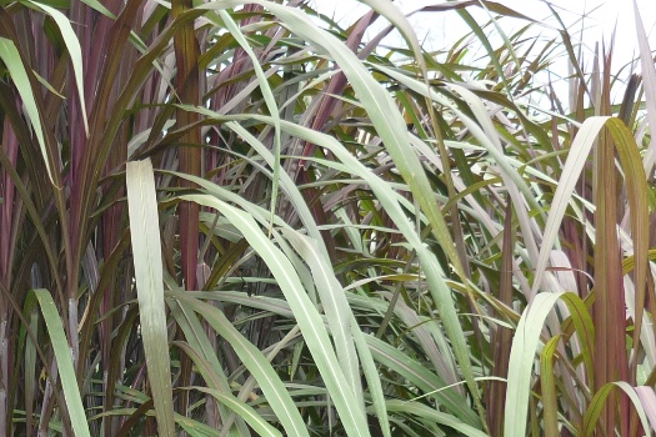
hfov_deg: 29.7
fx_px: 1221
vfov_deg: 20.0
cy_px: 363
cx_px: 179
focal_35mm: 67
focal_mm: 5.5
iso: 100
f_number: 2.8
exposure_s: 1/200
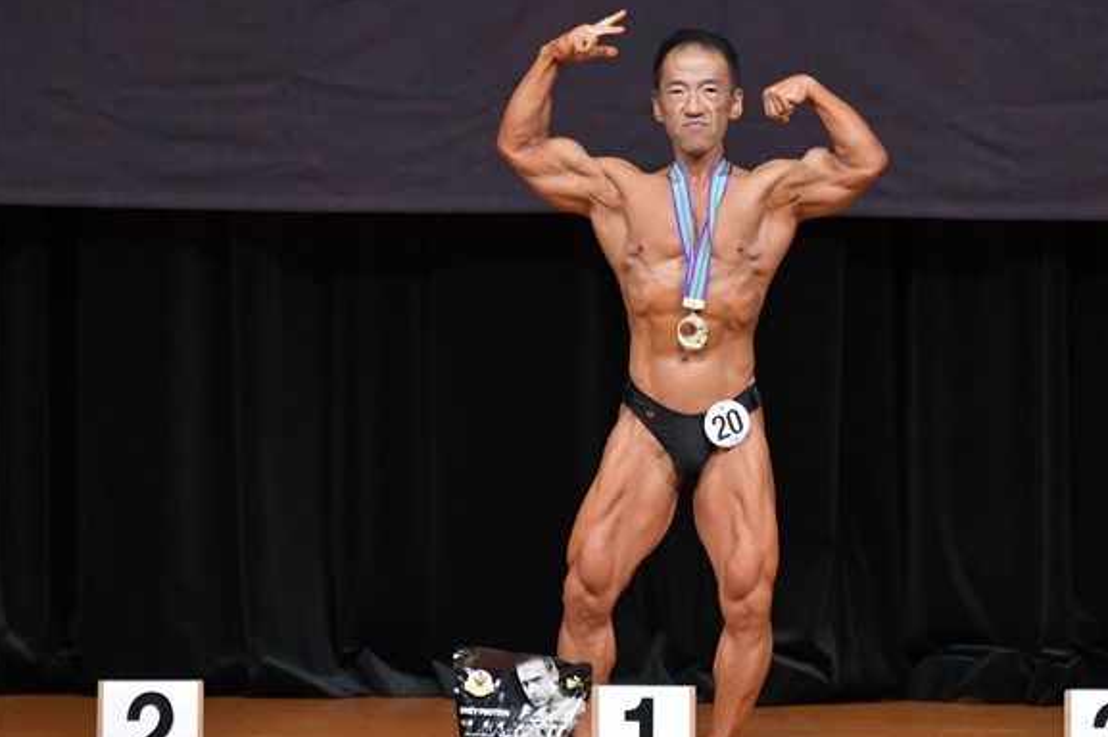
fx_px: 11781
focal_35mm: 383
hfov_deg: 5.4
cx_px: 735
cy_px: 365
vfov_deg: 3.6
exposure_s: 1/400
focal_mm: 190
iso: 4000
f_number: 5.6
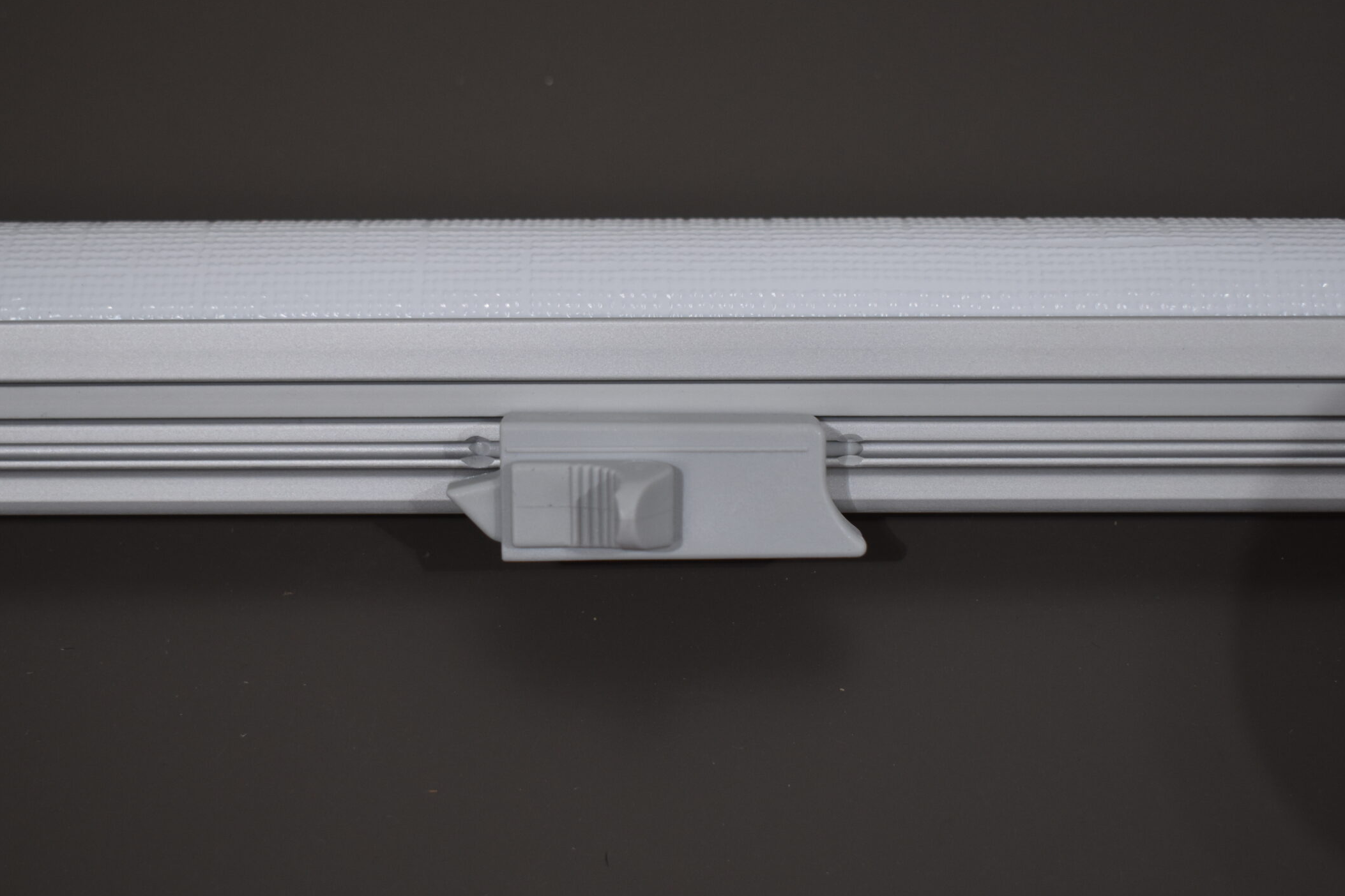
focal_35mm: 62
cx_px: 663
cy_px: 501
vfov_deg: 21.9
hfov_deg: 32.4
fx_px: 2316
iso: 500
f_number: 4.5
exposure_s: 1/250
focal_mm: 34
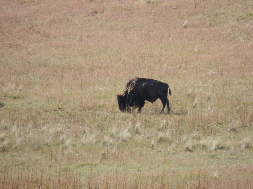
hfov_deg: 2.0
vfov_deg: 1.5
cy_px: 94
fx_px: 7309
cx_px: 126
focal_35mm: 1000
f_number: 5.9
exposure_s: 1/800
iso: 400
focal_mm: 180
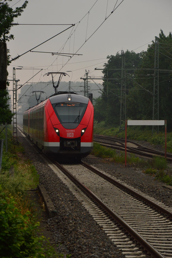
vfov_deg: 13.1
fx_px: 1132
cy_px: 129
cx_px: 86
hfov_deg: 8.7
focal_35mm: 158
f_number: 8
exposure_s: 1/640
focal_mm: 105
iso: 400
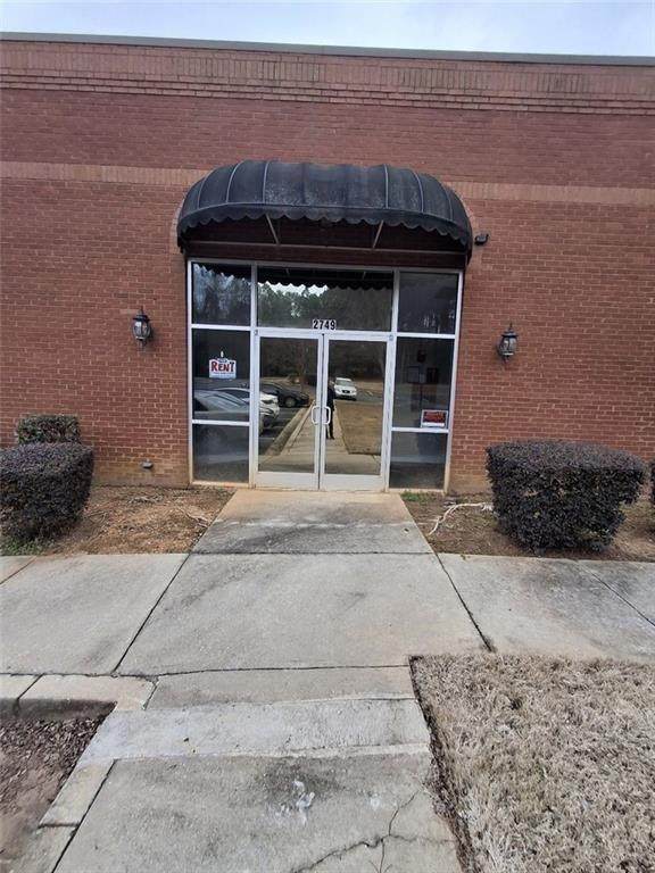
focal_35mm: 16
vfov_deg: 94.5
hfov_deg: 78.1
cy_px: 436
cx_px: 328
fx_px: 404
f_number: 2.2
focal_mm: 1.64
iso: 40
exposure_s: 1/833
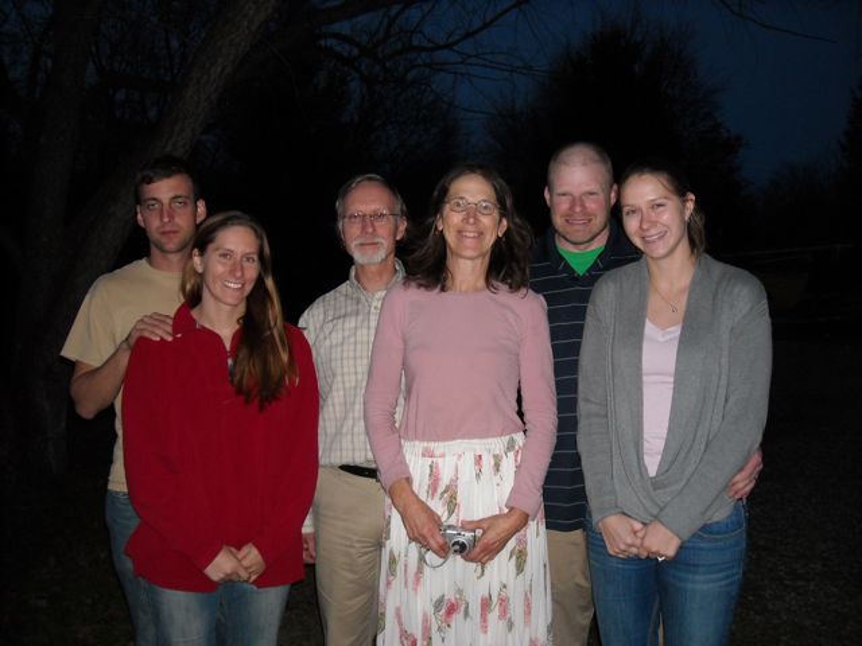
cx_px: 431
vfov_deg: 40.7
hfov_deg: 52.6
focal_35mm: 35
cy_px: 323
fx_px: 872
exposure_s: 1/60
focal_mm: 5.7
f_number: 2.8
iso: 200
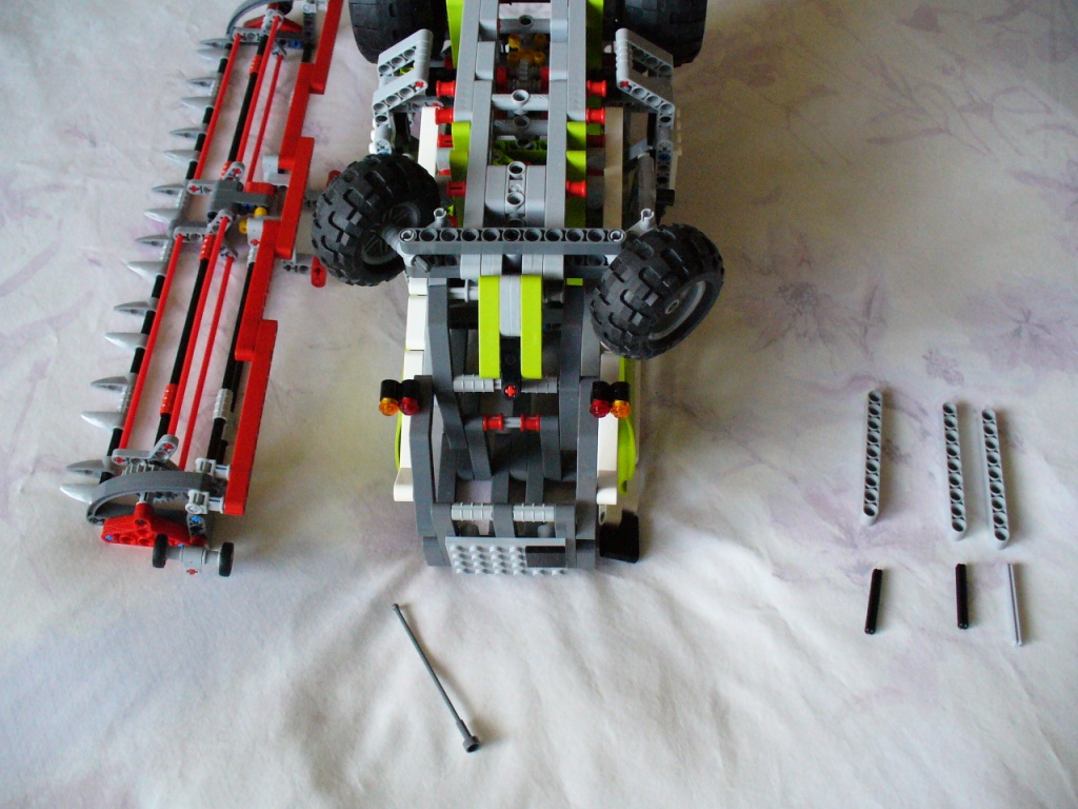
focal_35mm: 37
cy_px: 404
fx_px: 1152
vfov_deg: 38.7
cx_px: 539
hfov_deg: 50.1
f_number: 2.8
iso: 400
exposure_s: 1/125
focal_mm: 6.1
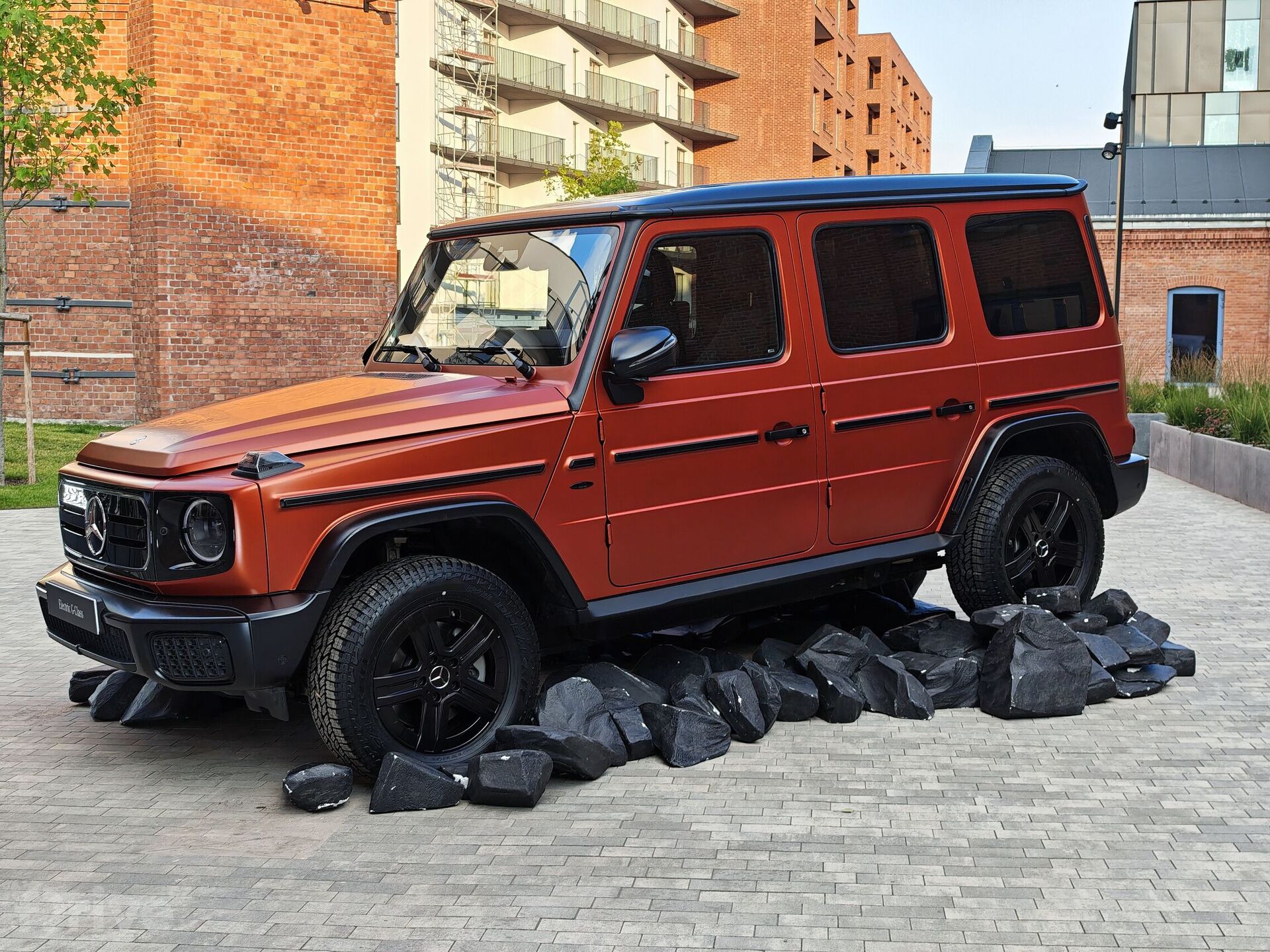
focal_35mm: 46
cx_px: 635
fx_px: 1688
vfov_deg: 31.5
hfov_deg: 41.2
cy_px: 476
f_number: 2
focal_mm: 8.72
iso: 50
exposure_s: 1/460
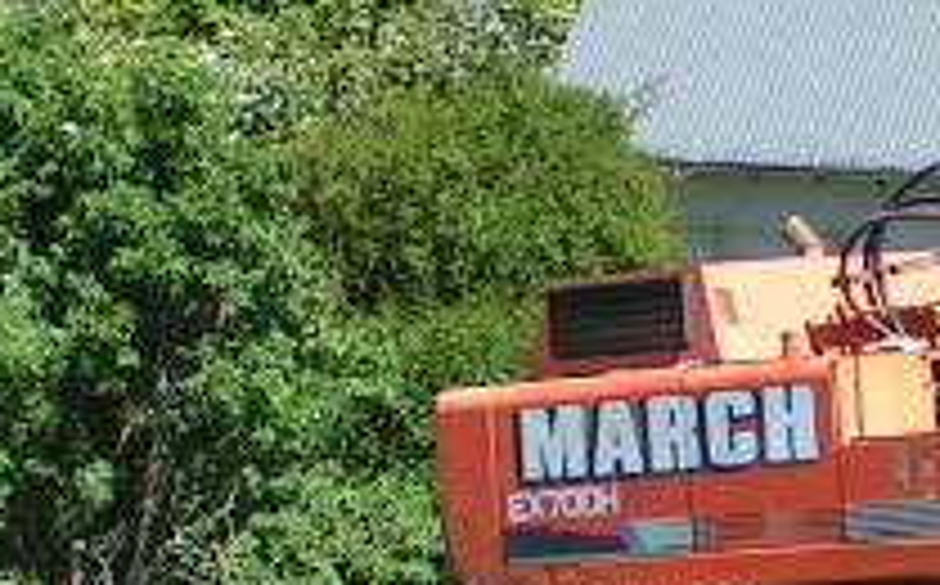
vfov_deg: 4.3
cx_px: 1408
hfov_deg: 6.8
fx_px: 7803
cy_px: 194
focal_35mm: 305
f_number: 5
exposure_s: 1/320
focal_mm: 11.5
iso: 50
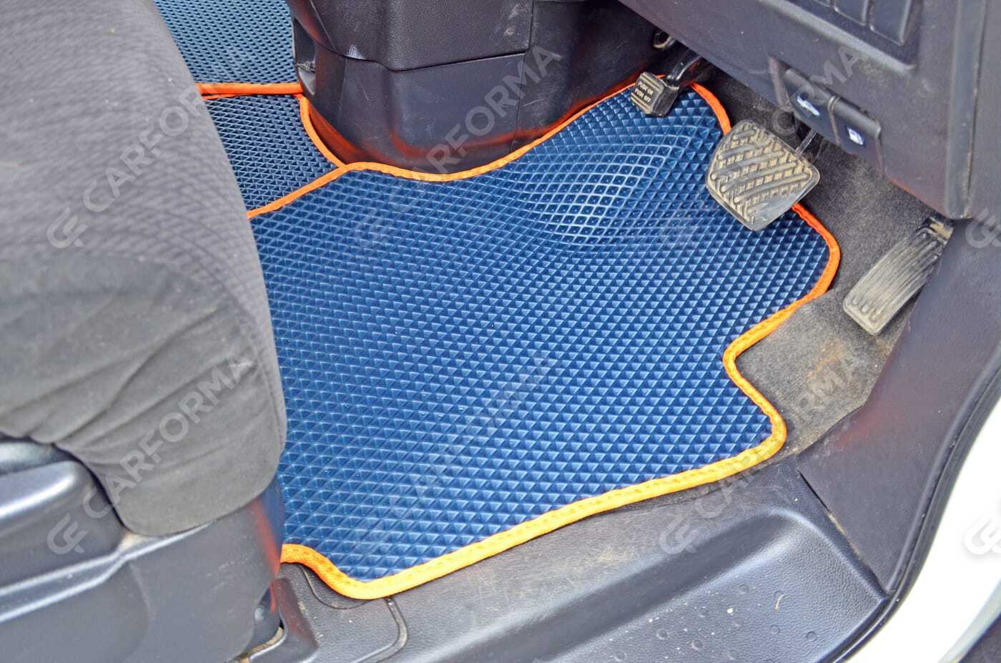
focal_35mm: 33
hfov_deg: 57.3
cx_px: 500
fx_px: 916
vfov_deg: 39.8
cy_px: 332
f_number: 8
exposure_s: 1/15
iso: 560
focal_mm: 22
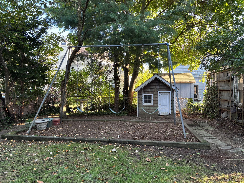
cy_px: 92
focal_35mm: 26
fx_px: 183
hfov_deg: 67.3
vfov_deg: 53.1
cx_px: 122
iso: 100
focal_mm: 5.96
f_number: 1.6
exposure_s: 1/121
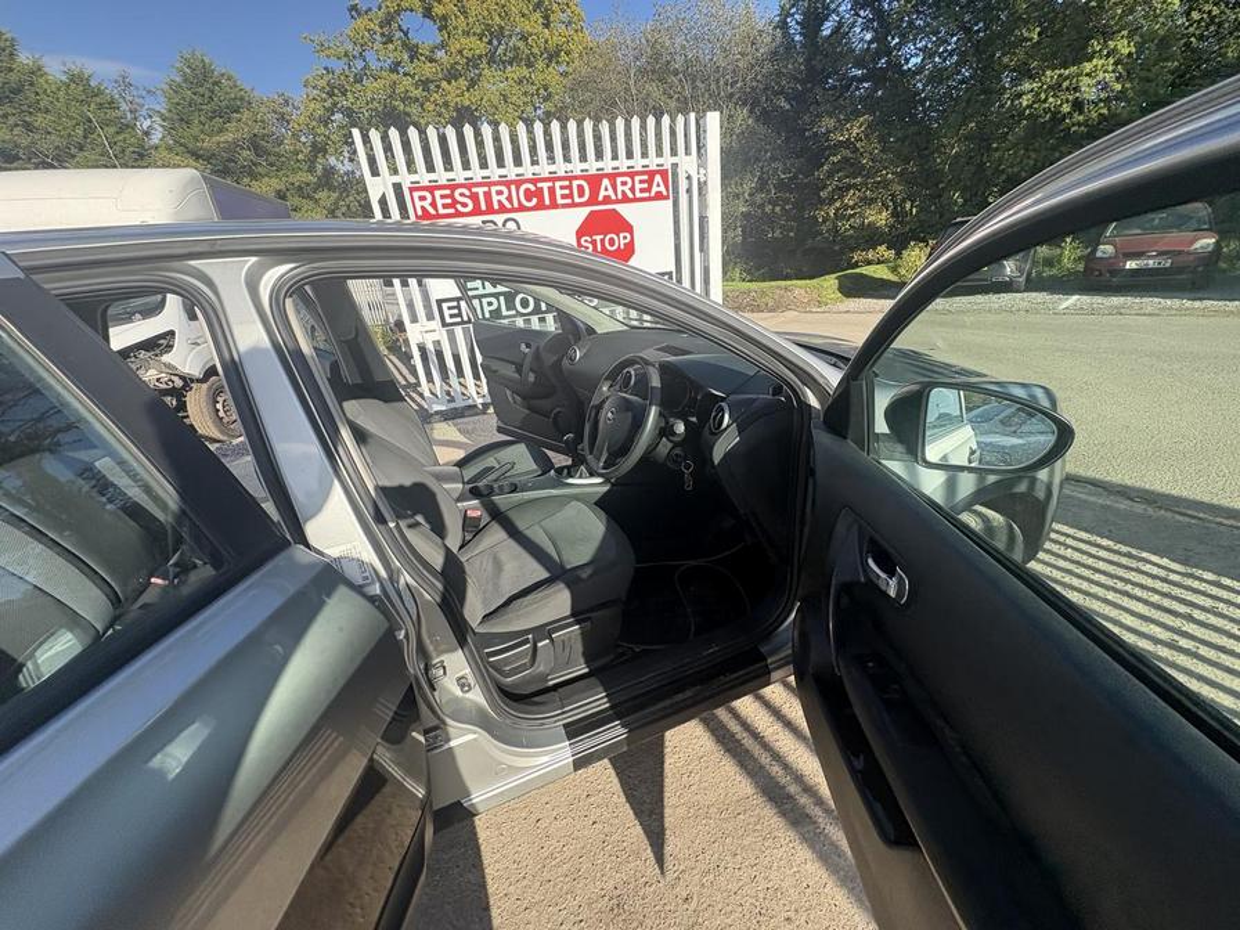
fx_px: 502
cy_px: 465
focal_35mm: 14
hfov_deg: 102.1
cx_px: 620
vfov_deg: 85.7
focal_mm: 2.22
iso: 64
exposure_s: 1/657
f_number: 2.2
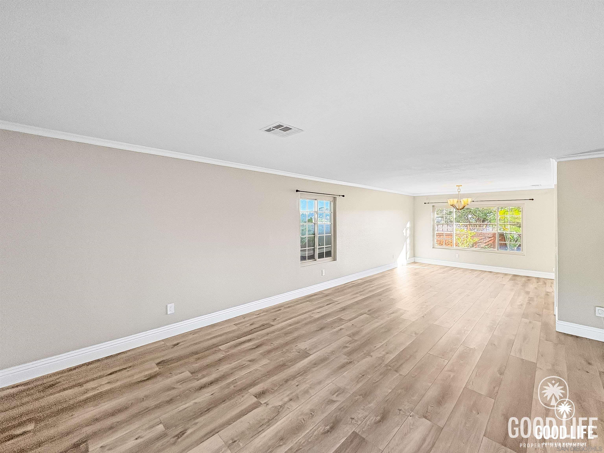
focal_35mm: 14
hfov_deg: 102.1
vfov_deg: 85.7
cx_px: 302
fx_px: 244
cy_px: 226
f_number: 2.2
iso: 250
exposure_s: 1/120
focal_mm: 2.22
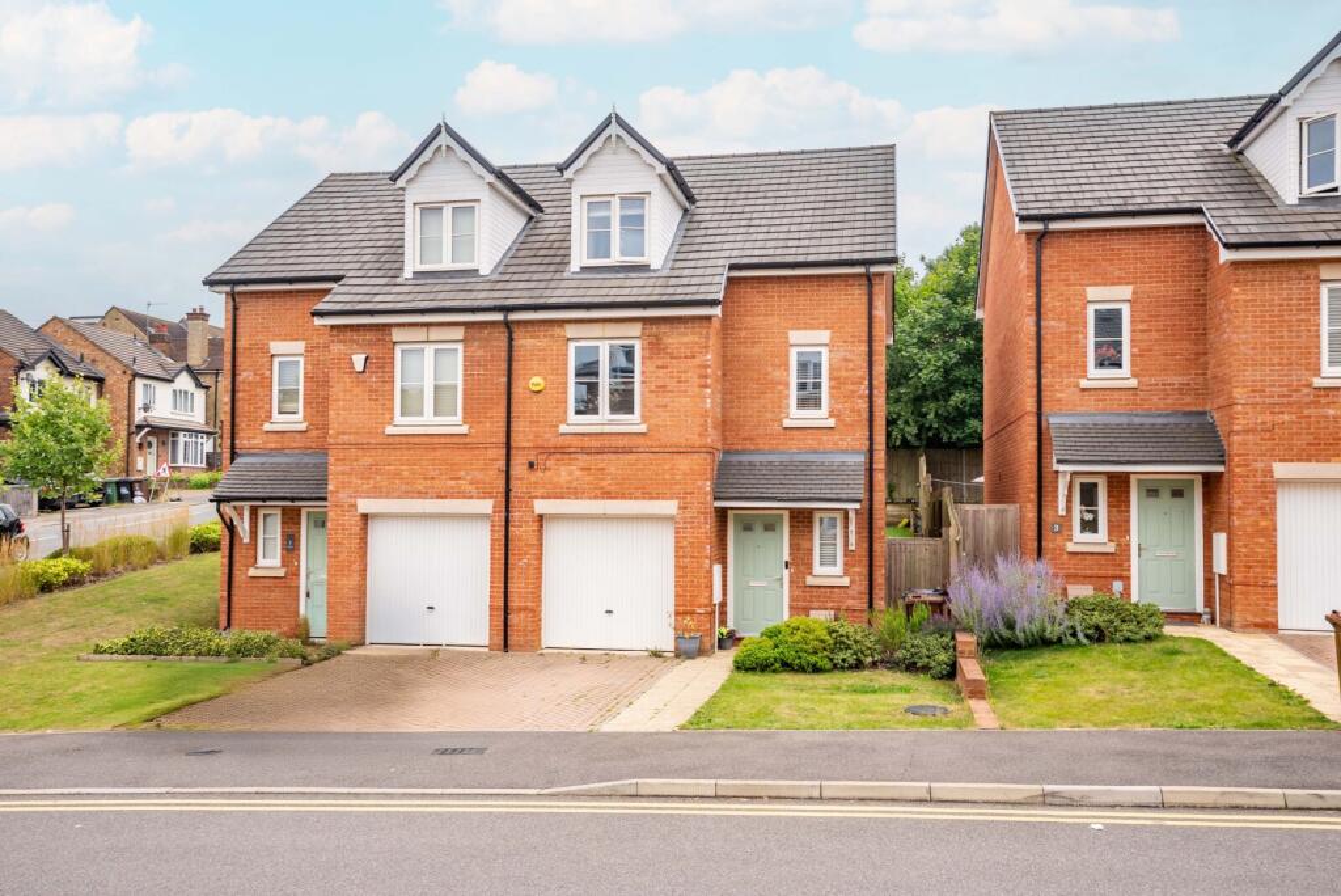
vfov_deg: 43.7
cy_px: 448
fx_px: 1118
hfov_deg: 61.9
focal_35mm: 30
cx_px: 670
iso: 80
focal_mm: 30
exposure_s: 1/125
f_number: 8
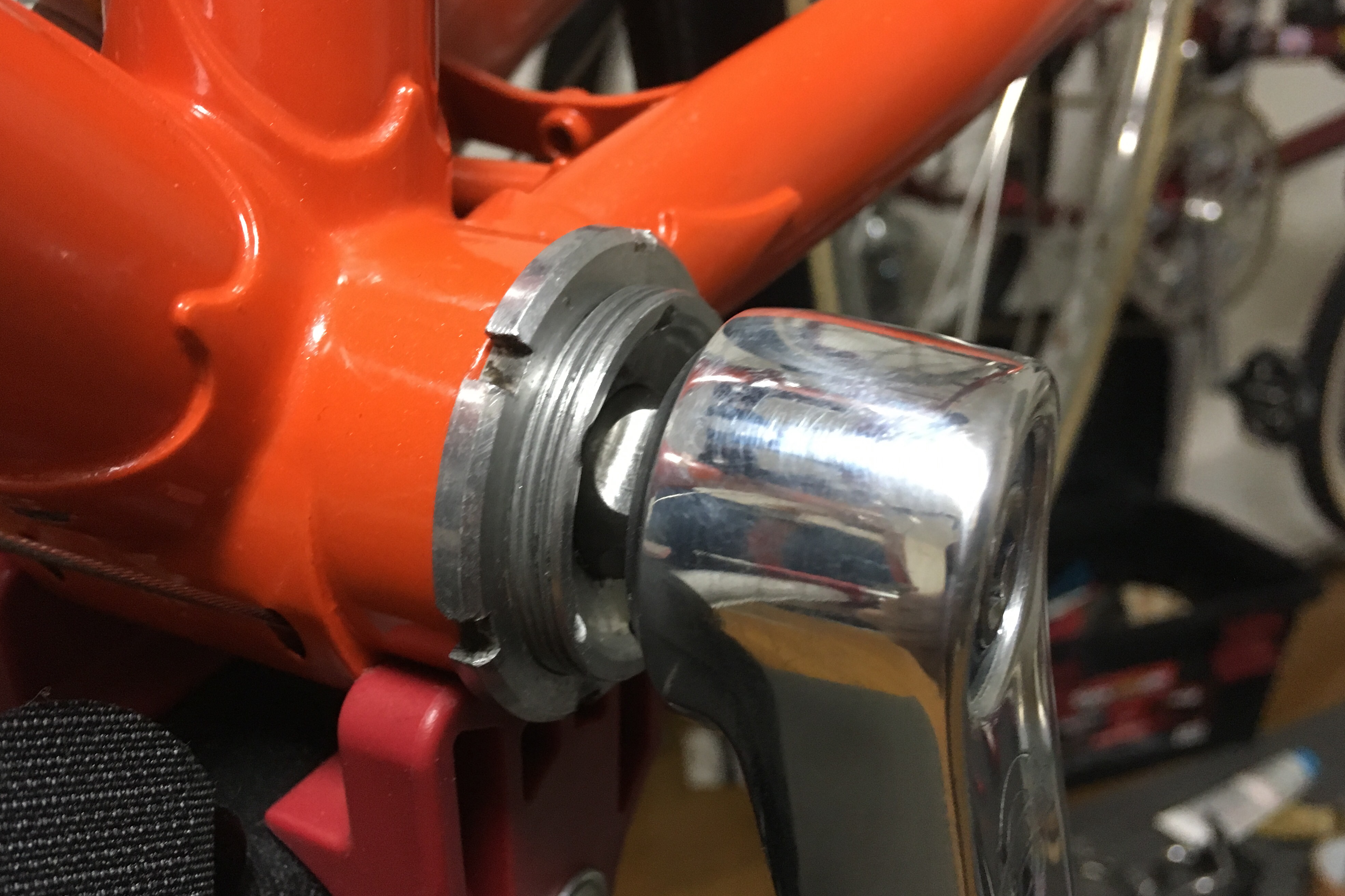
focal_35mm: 31
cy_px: 466
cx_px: 674
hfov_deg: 60.3
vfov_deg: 42.3
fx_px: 1158
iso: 200
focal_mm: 4.15
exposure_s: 1/17
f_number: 2.2
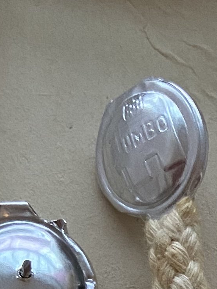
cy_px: 526
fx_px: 1186
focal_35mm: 142
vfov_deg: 12.6
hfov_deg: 10.0
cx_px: 376
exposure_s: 1/50
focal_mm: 4.25
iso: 320
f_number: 1.8
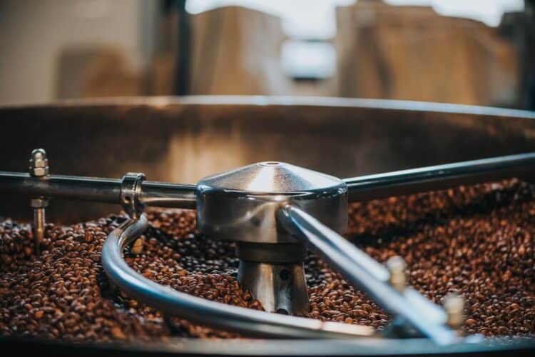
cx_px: 268
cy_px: 178
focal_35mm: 105
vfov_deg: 13.0
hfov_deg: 19.5
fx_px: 1560
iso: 800
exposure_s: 1/125
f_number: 3
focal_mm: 105
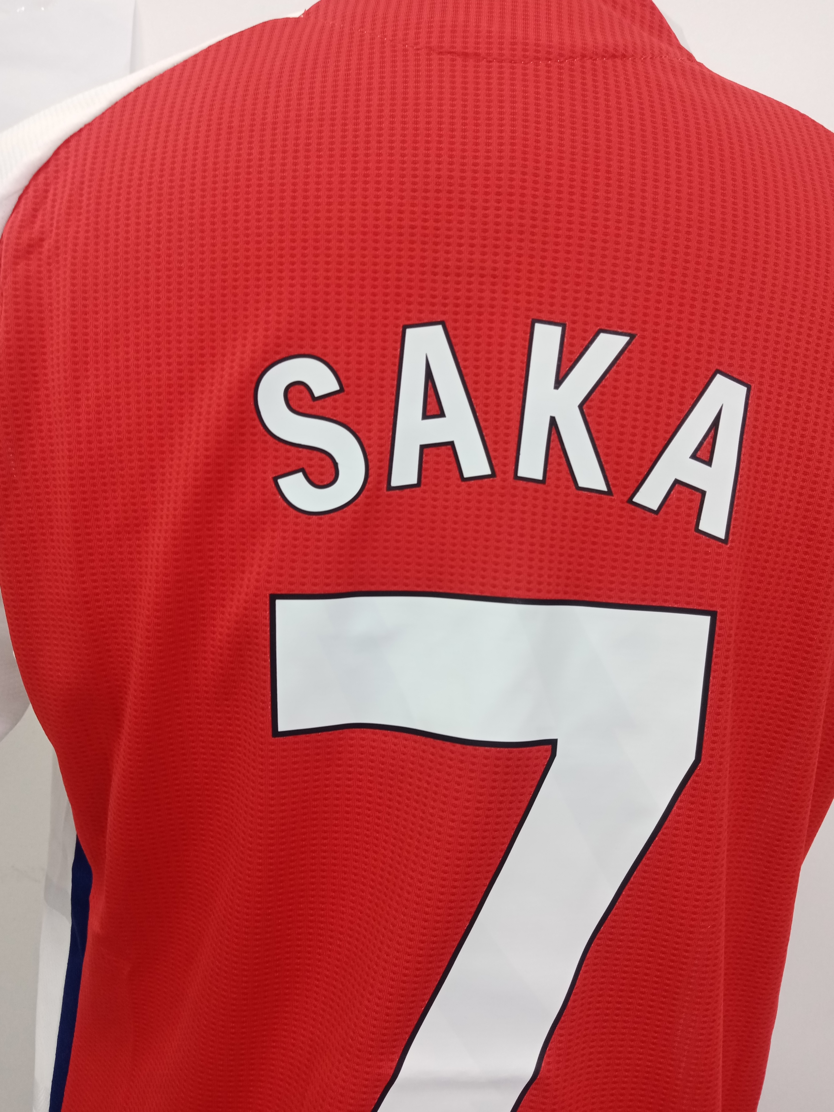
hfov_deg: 53.1
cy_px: 556
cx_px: 417
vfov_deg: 67.3
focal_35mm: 26
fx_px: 835
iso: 103
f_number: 1.8
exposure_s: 1/50
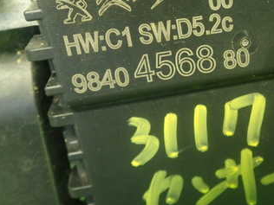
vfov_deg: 25.2
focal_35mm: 57
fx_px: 451
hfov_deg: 32.6
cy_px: 42
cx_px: 231
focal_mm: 5.4
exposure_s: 1/30
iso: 500
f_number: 2.3
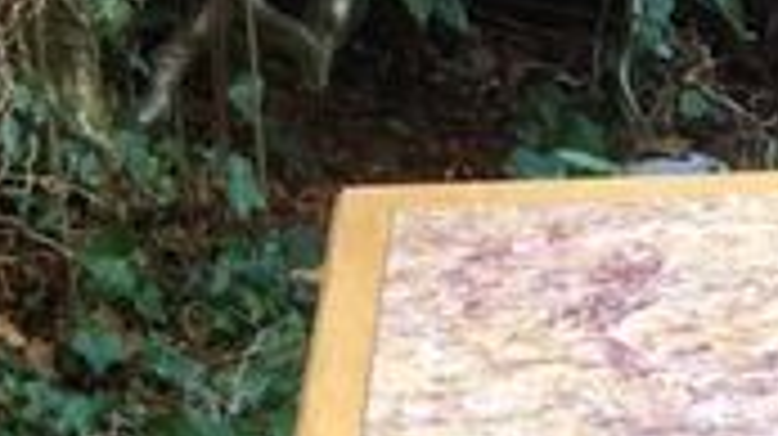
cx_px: 589
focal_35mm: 117
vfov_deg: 9.2
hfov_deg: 18.2
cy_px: 1056
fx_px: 2412
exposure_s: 1/33
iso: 50
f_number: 2.2
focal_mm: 4.15
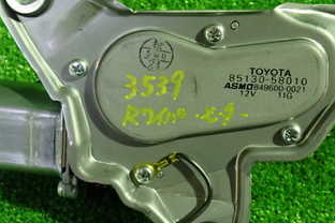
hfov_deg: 35.6
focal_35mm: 56
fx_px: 521
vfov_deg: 24.2
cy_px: 113
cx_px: 166
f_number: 2.2
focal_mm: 5.05
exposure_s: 1/30
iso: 800
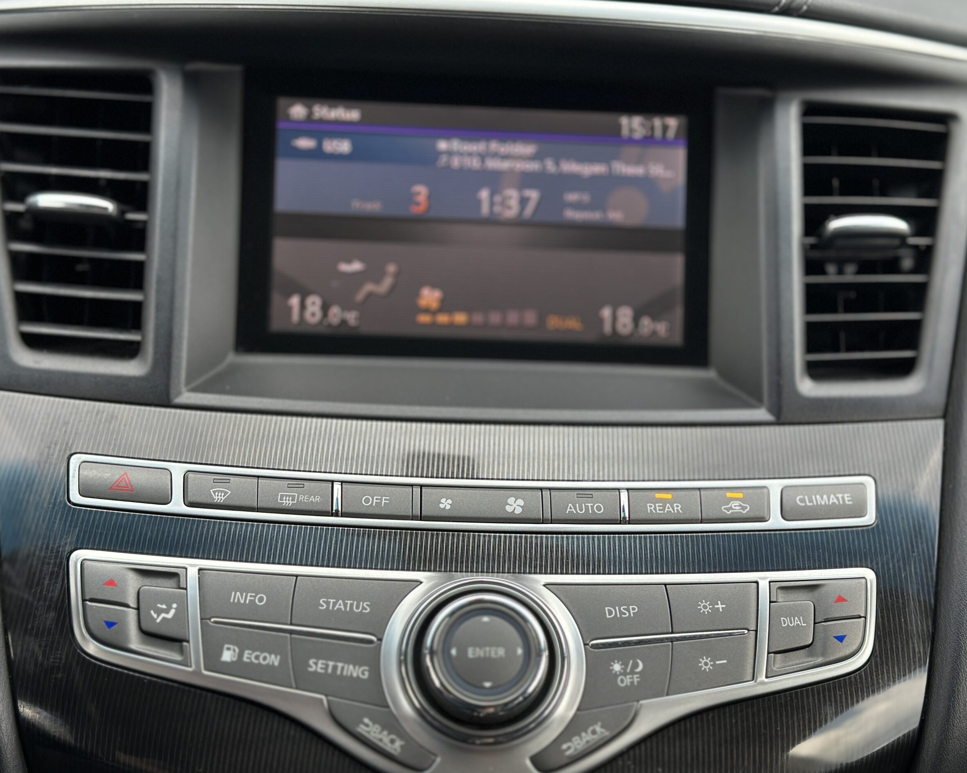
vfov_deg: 29.7
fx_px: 1459
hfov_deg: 36.7
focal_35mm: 51
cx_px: 486
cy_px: 391
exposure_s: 1/307
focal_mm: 6.86
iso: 80
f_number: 1.78
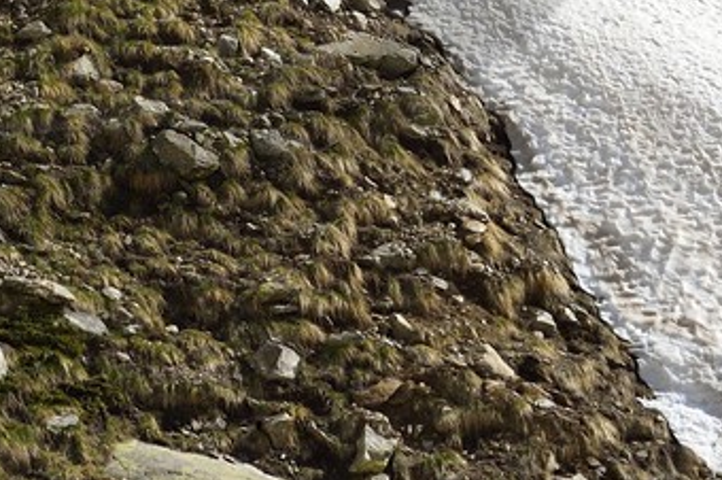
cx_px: -47
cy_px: -641
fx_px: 5650
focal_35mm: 282
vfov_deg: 4.7
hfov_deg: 7.3
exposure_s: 1/250
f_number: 11
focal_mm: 60
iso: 200
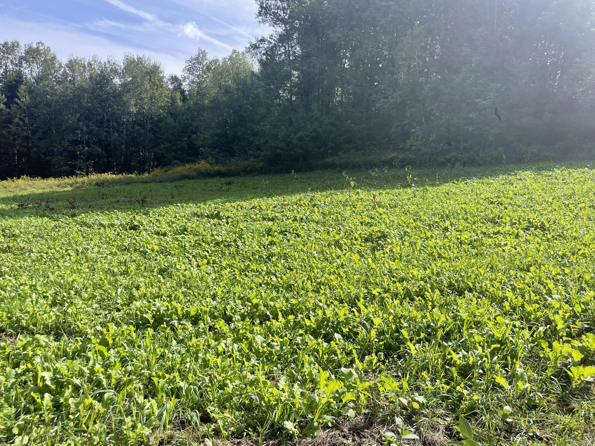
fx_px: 447
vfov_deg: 53.1
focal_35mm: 26
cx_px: 298
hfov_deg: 67.3
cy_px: 223
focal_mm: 4.2
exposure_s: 1/1531
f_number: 1.6
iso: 32
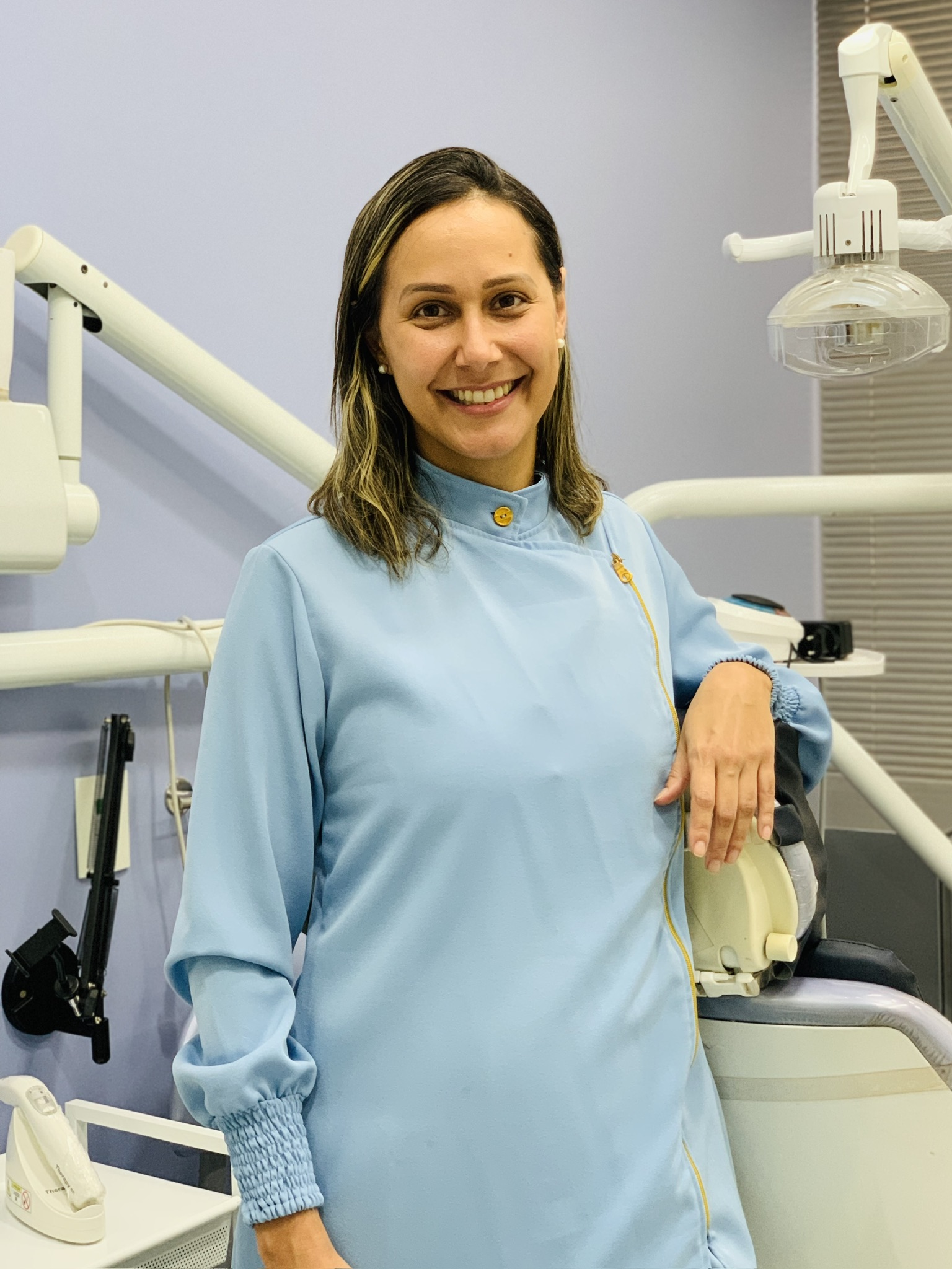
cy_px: 634
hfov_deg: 28.0
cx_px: 476
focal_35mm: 52
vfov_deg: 36.8
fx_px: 1907
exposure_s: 1/60
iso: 200
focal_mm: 6
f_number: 2.4
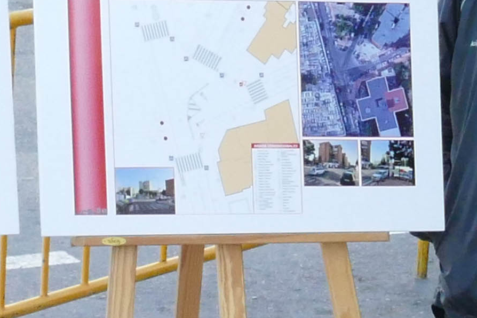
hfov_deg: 13.4
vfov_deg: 8.9
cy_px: 355
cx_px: 155
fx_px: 2027
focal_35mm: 153
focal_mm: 9.14
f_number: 5.6
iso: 800
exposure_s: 1/320
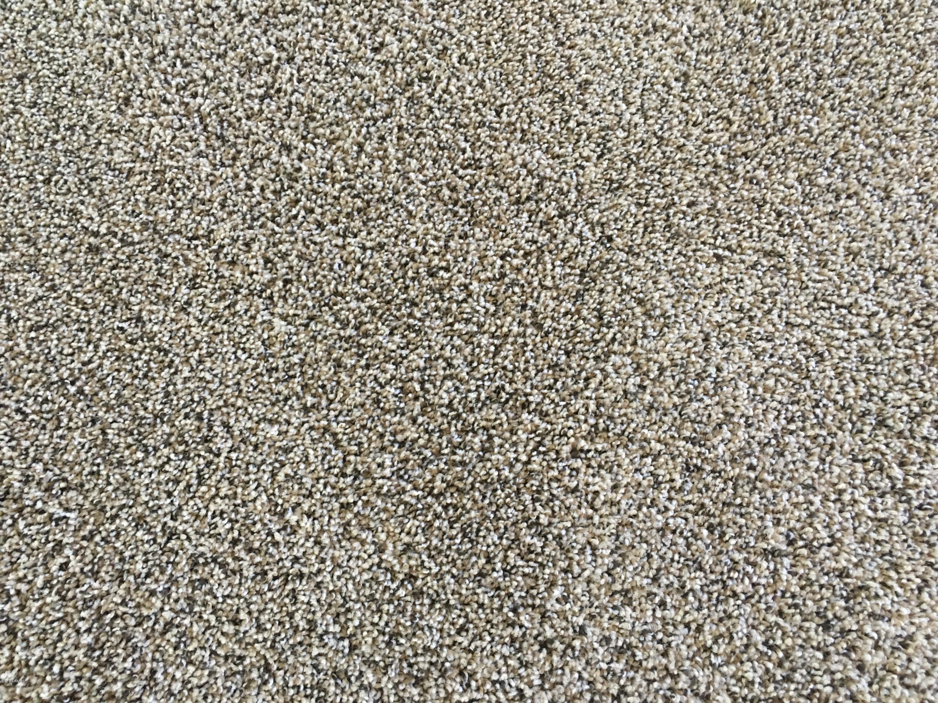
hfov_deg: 61.7
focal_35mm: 29
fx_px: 786
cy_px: 352
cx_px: 469
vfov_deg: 48.2
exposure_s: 1/30
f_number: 2.2
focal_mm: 4.15
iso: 125
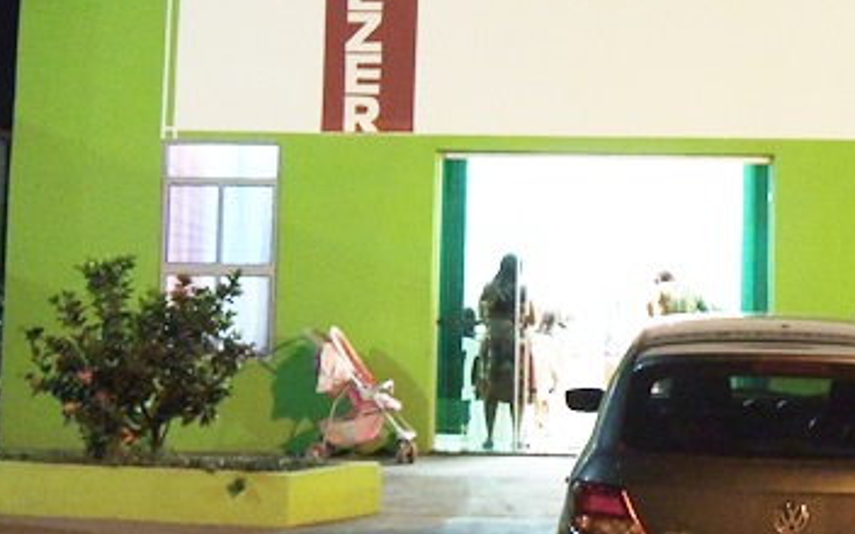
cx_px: 666
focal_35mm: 77
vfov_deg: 16.9
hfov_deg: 26.4
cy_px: 146
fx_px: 1794
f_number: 3.3
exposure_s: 1/8
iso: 800
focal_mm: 7.1
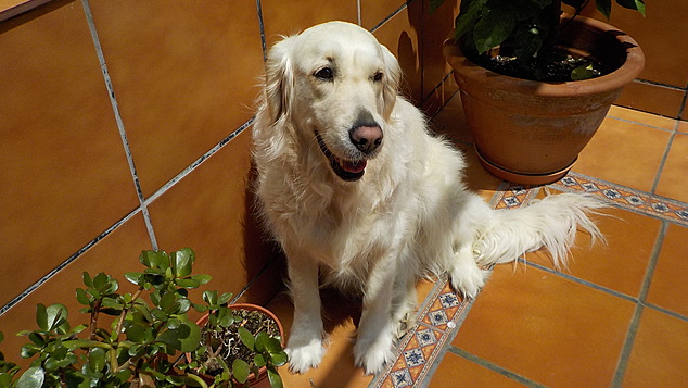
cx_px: 346
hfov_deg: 59.5
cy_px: 166
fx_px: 602
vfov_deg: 35.6
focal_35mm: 33
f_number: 6.6
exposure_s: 1/800
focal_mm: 4.1
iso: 125
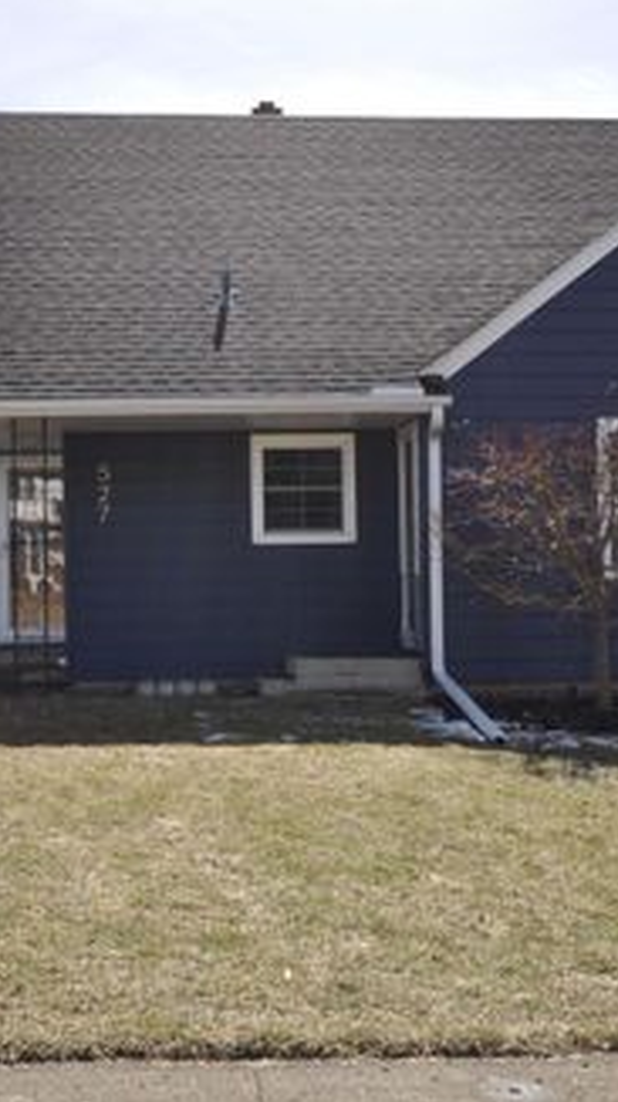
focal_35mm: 53
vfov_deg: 39.2
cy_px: 548
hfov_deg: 22.6
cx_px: 287
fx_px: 1546
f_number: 13
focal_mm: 22
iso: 200
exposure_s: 1/200
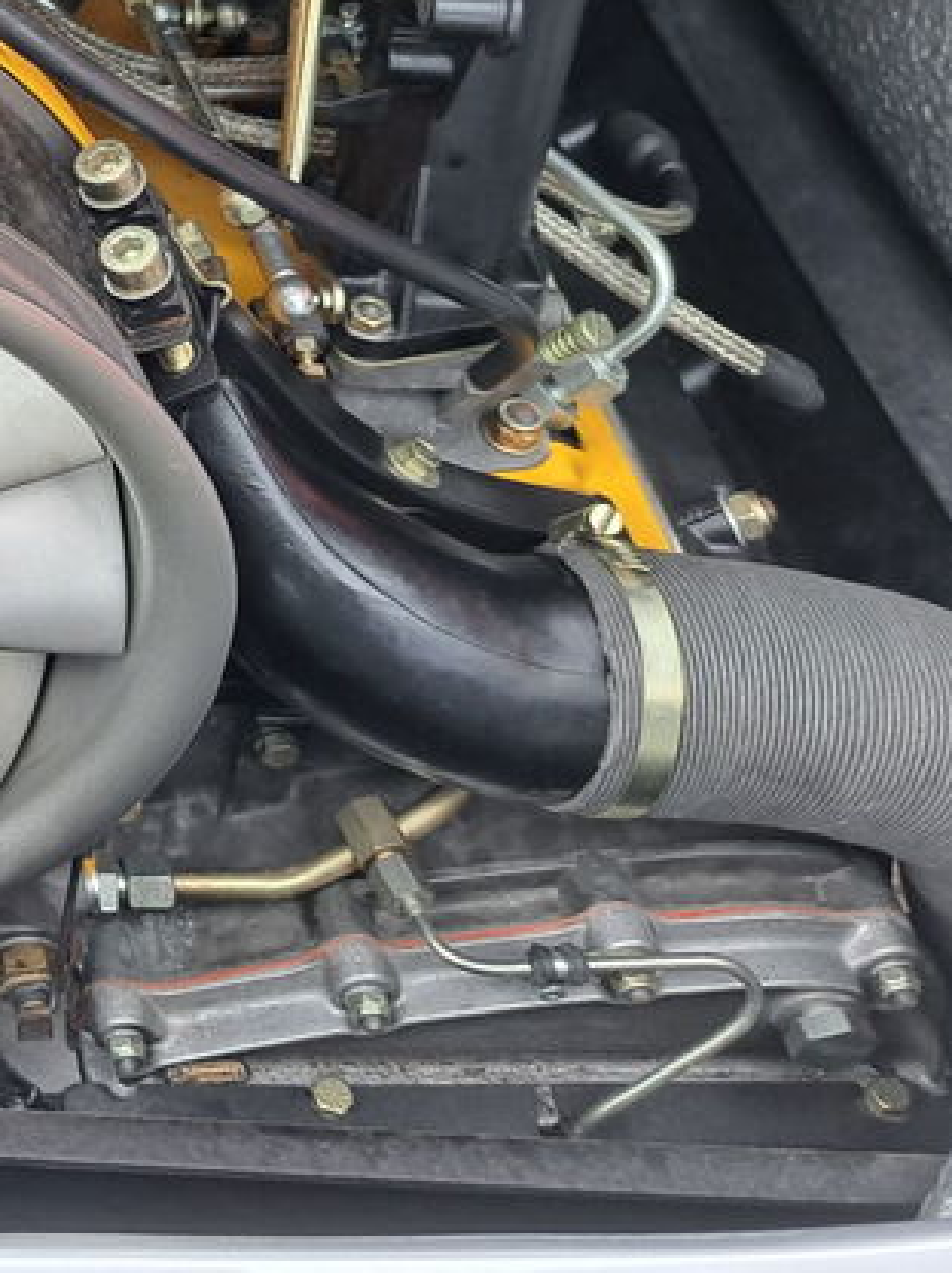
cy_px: 134
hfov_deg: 20.6
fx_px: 2167
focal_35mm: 59
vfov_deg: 31.3
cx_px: -540
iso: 50
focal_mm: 5.23
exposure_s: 1/100
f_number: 1.8
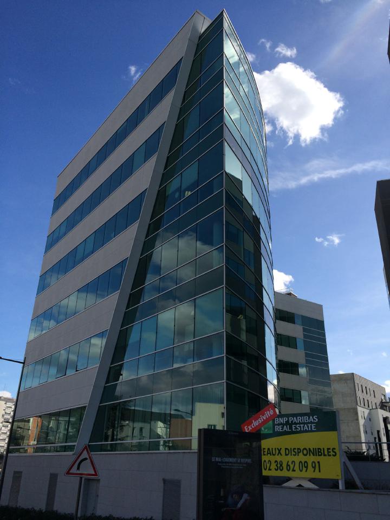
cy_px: 260
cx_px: 195
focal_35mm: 29
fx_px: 436
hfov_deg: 48.2
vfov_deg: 61.7
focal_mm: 4.15
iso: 32
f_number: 2.2
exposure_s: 1/2564
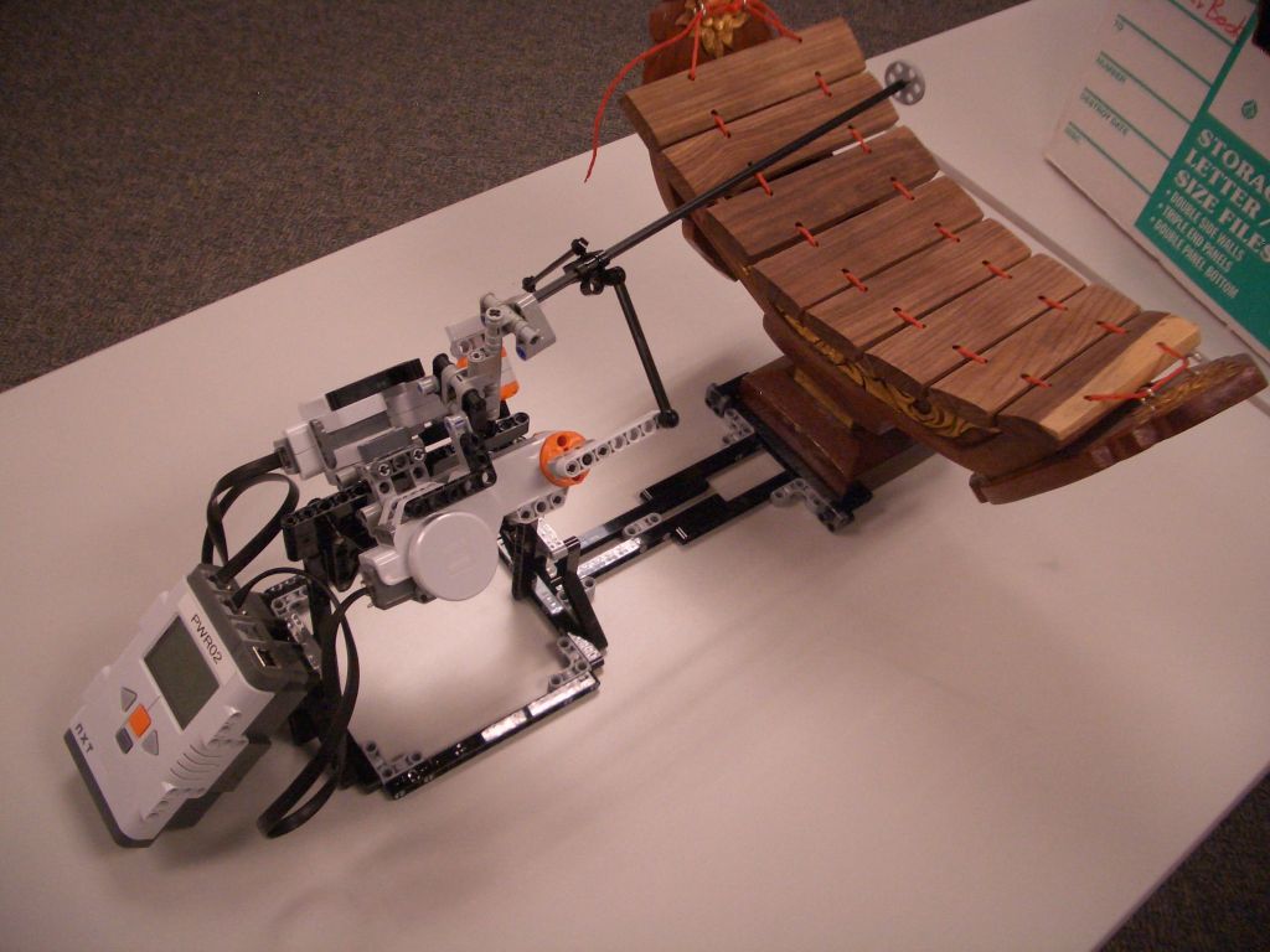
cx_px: 635
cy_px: 476
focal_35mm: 35
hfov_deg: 52.6
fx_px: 1284
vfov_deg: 40.7
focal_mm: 5.8
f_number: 2.6
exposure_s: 1/100
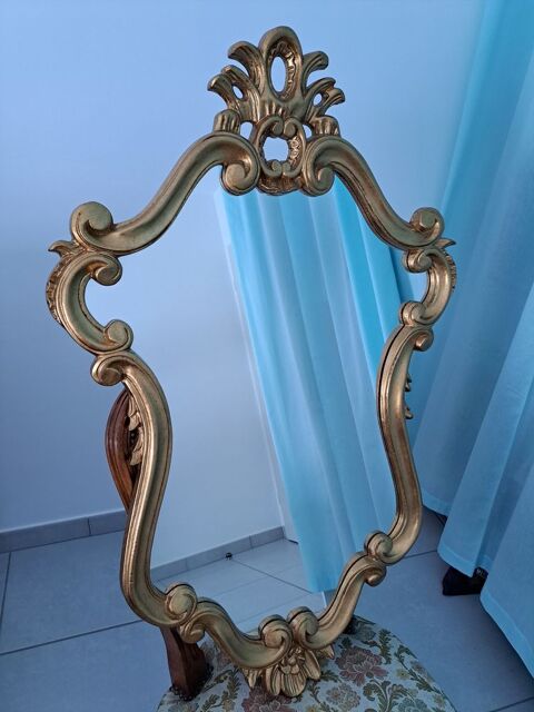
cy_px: 356
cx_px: 267
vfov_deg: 71.6
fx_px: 494
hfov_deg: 56.8
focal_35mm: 24
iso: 320
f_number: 1.8
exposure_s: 1/50
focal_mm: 5.23
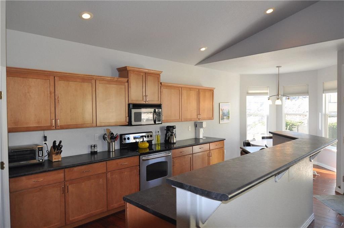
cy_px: 114
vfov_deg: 53.0
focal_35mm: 24
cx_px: 172
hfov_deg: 73.8
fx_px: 229
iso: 320
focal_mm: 16
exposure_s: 1/200
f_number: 2.8
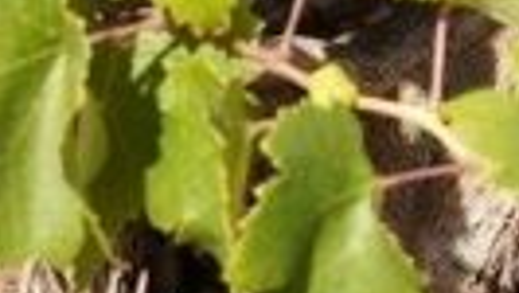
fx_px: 3924
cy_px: -598
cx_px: 839
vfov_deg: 4.1
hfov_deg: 7.4
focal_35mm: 285
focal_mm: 47
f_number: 8
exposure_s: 1/160
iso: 100
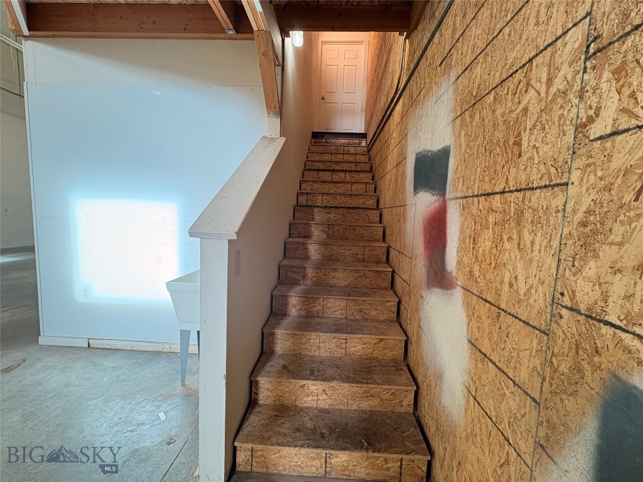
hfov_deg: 102.1
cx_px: 322
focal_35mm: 14
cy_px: 241
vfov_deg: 85.7
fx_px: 260
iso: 250
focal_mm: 2.22
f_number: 2.2
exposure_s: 1/60
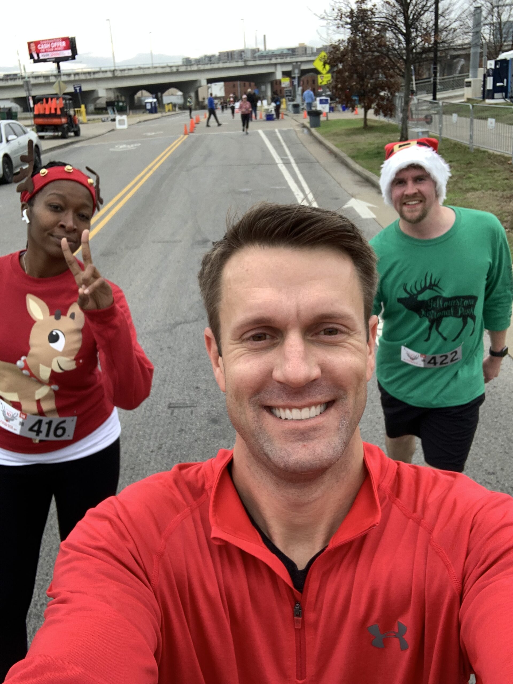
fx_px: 632
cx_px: 256
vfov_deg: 56.8
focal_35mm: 32
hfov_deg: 44.2
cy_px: 342
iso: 16
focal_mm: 2.87
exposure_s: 1/286
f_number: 2.2
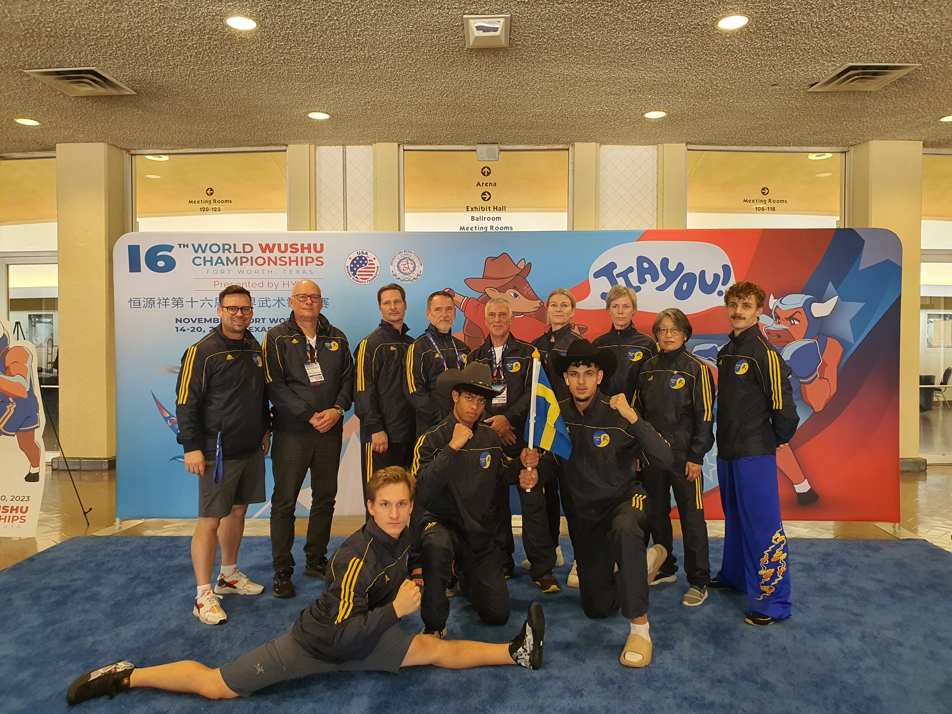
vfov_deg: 53.1
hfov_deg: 67.3
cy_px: 357
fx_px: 715
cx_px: 476
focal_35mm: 26
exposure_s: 1/40
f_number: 2.4
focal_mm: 4.3
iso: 200
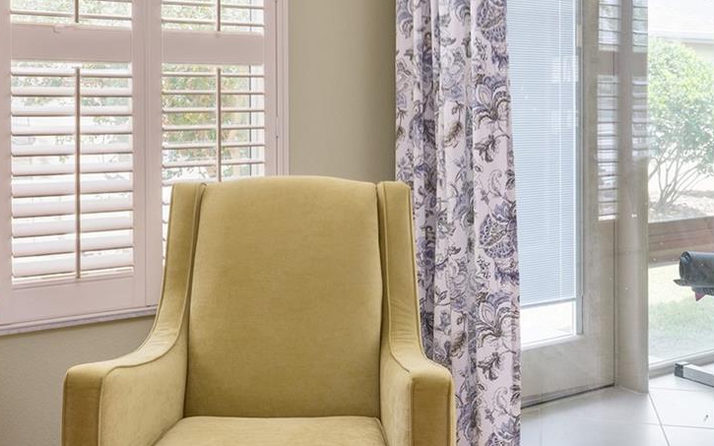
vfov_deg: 28.3
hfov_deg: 44.3
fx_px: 876
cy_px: 130
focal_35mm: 45
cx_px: 318
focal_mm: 20
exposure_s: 1/6
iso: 200
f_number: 7.1
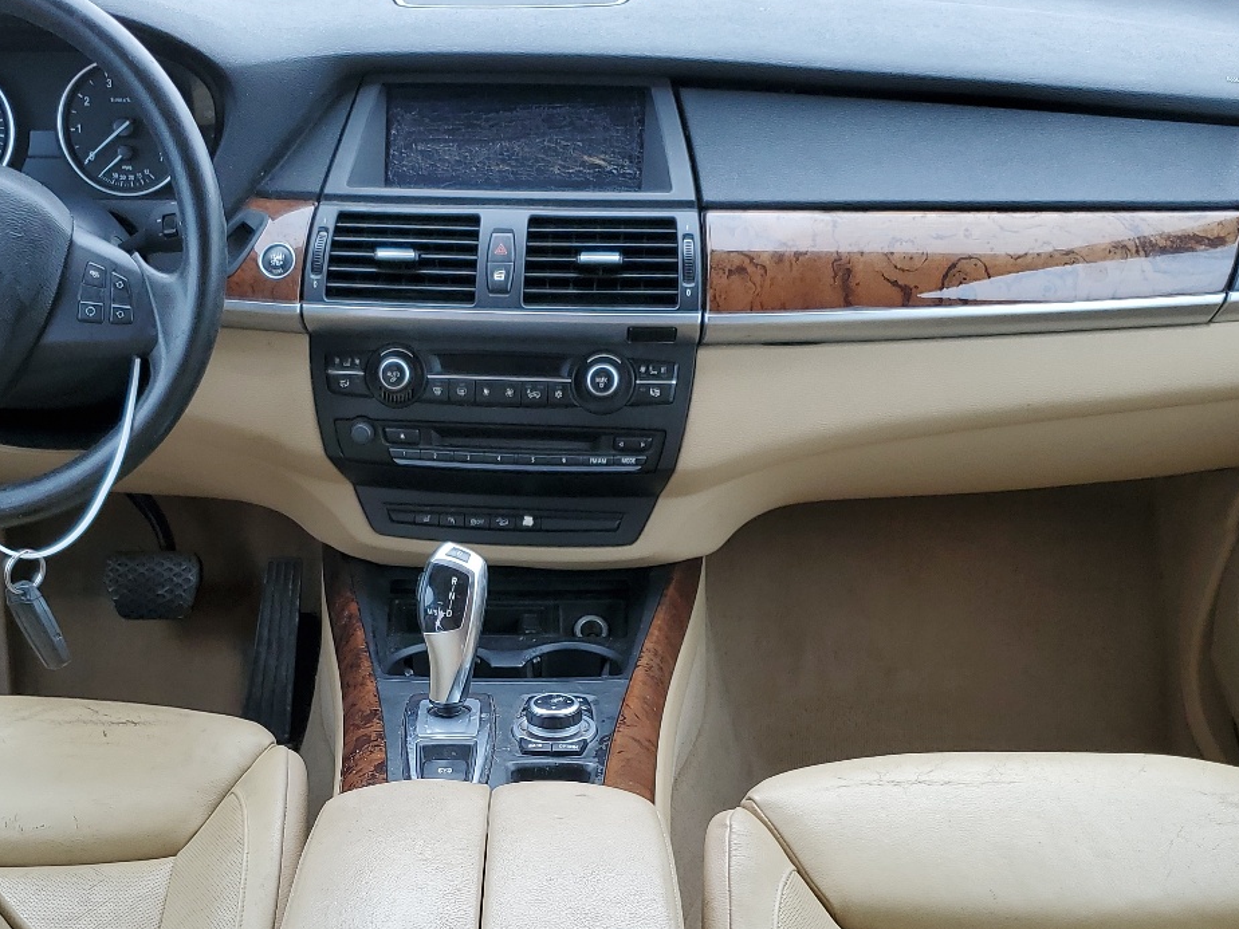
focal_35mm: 45
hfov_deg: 41.8
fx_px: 1611
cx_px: 461
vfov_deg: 31.5
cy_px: 724
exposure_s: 1/185
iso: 50
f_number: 1.5
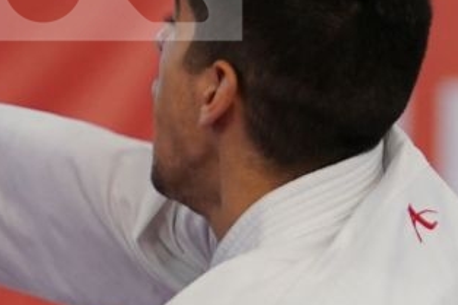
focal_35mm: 791
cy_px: 425
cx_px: 106
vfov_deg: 1.7
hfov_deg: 2.6
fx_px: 10058
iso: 1600
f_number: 2.8
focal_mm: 138
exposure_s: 1/1000
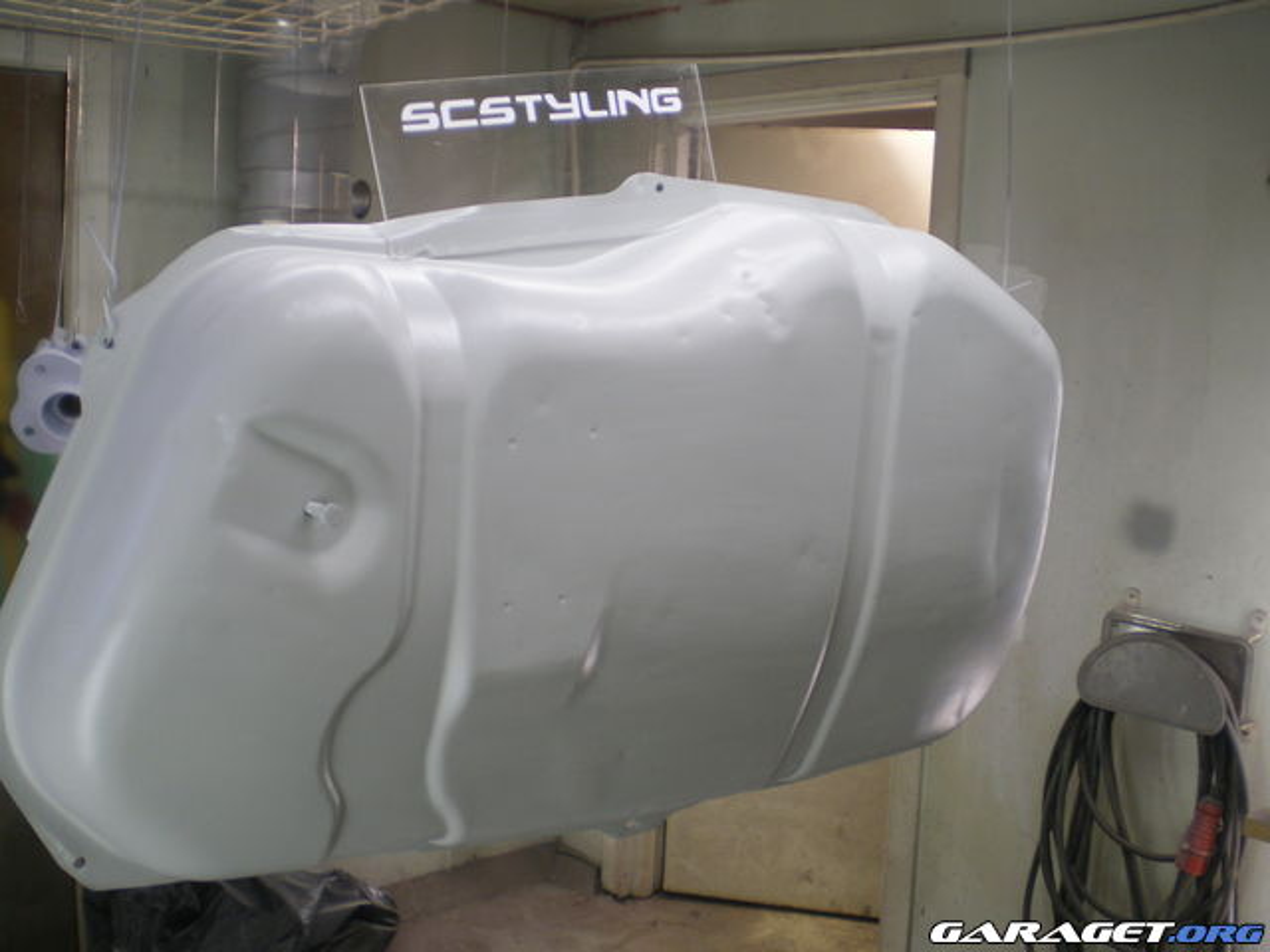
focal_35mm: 38
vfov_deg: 37.7
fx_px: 1394
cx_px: 635
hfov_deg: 49.0
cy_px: 476
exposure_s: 1/30
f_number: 3.1
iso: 80
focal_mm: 6.3
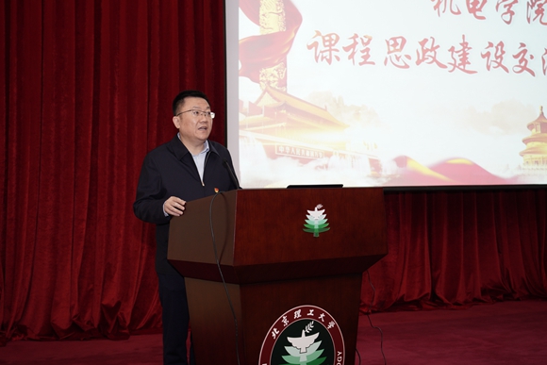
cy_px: 182
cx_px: 258
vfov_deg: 25.5
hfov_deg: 37.5
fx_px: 805
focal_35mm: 53
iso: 640
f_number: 4
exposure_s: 1/60
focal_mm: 48
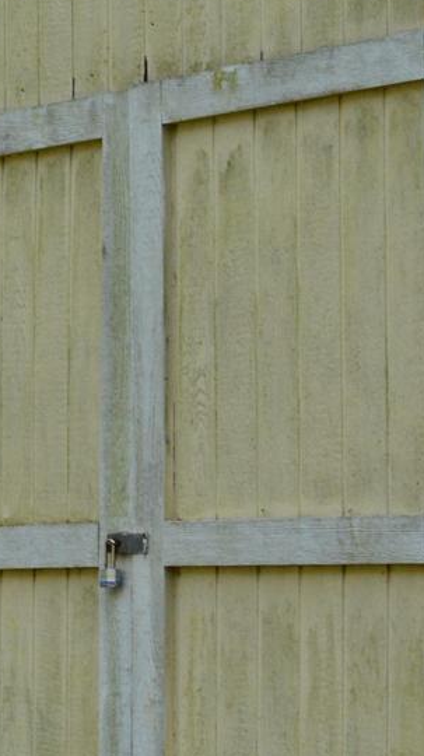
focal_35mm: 143
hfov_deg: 7.7
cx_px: -714
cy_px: 640
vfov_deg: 14.9
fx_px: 2864
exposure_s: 1/250
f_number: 10
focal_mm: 24
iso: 400
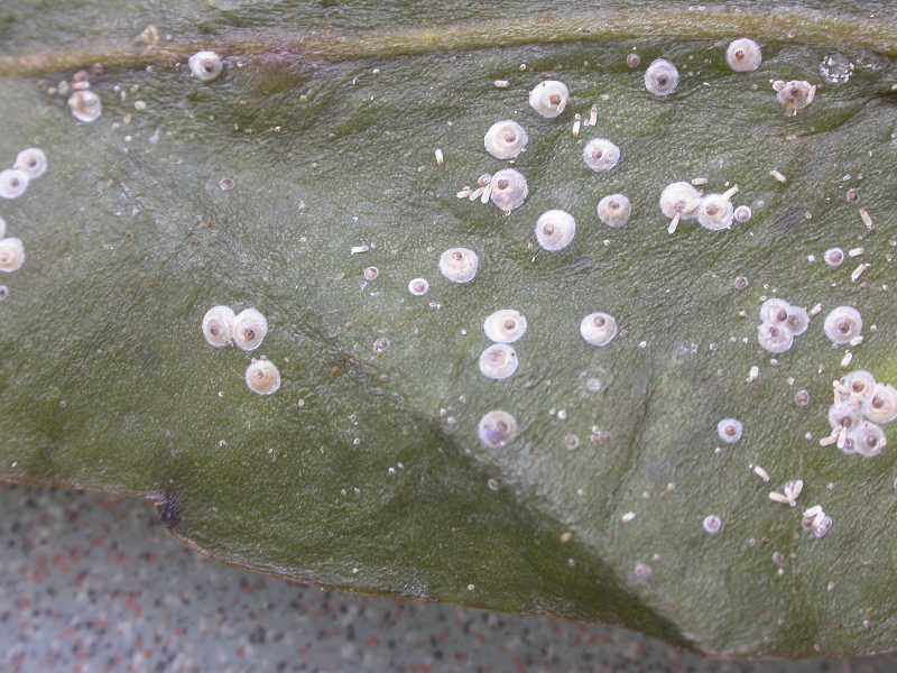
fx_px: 1969
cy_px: 336
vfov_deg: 19.4
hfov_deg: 25.7
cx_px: 448
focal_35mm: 76
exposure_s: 1/140
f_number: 4.4
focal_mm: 15.8
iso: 100
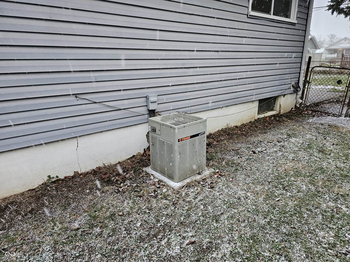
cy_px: 131
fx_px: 233
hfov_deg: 73.9
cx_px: 175
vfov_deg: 58.9
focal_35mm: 23
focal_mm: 6.3
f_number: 1.7
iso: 1000
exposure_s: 1/240
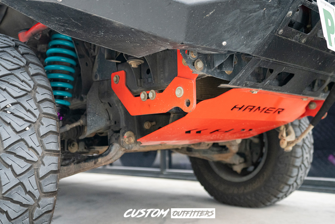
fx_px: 307
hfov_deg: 57.2
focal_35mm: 33
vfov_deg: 40.0
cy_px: 109
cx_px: 169
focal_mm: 32
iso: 4000
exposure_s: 1/160
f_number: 2.8
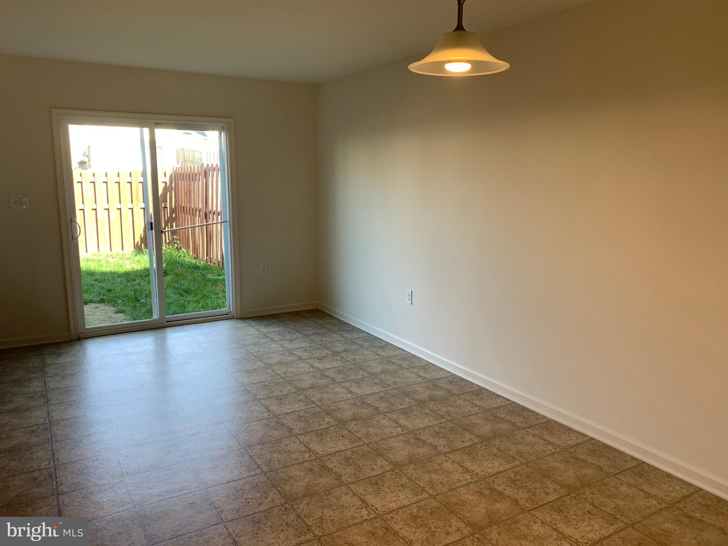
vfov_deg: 53.1
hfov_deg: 67.3
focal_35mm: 26
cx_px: 364
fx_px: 547
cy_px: 273
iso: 50
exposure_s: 1/120
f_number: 1.8
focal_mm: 4.25
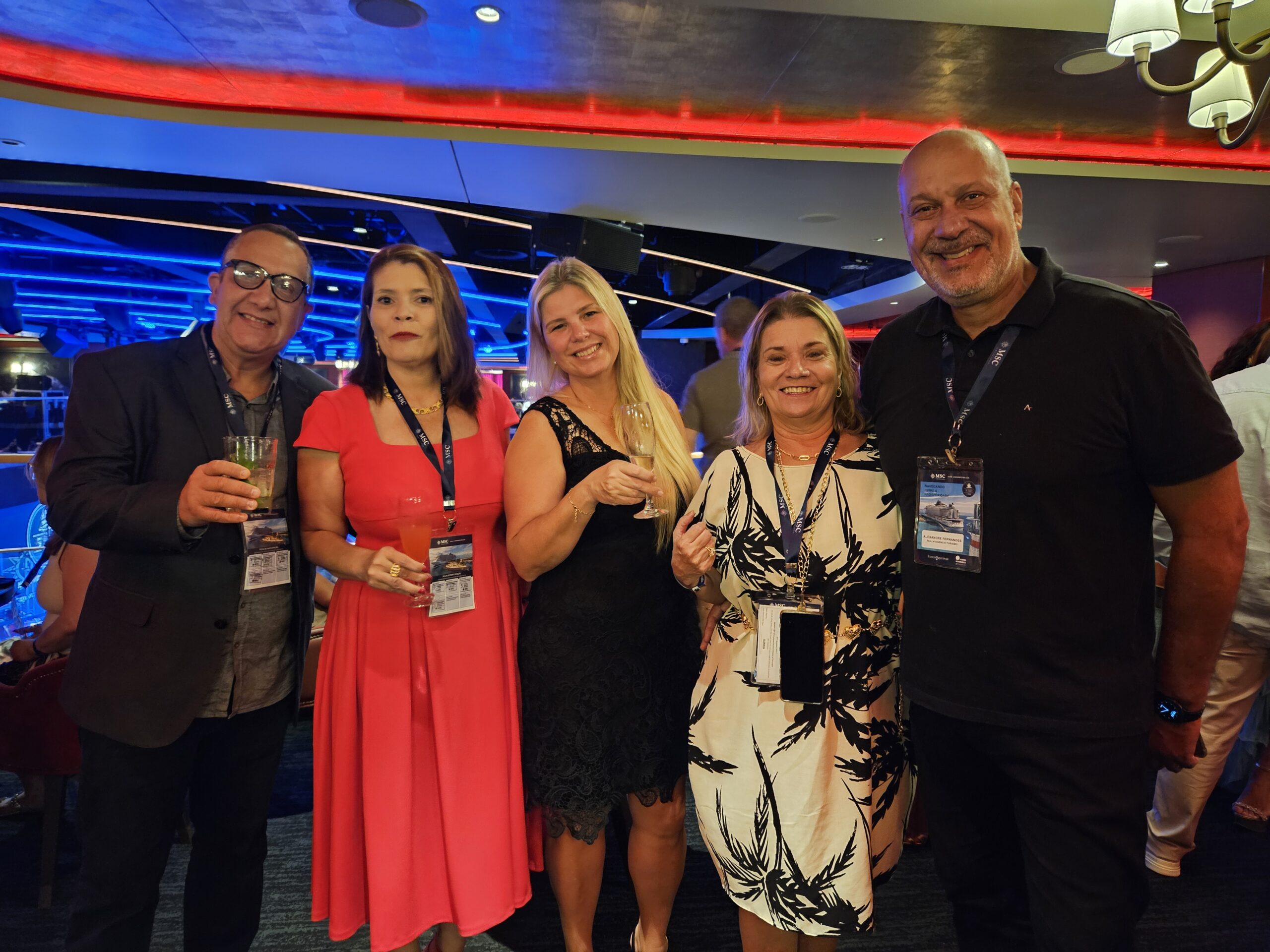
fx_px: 844
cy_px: 476
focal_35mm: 23
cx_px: 635
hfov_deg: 73.9
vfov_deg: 58.9
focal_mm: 5.4
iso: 1000
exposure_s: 1/24
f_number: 1.8
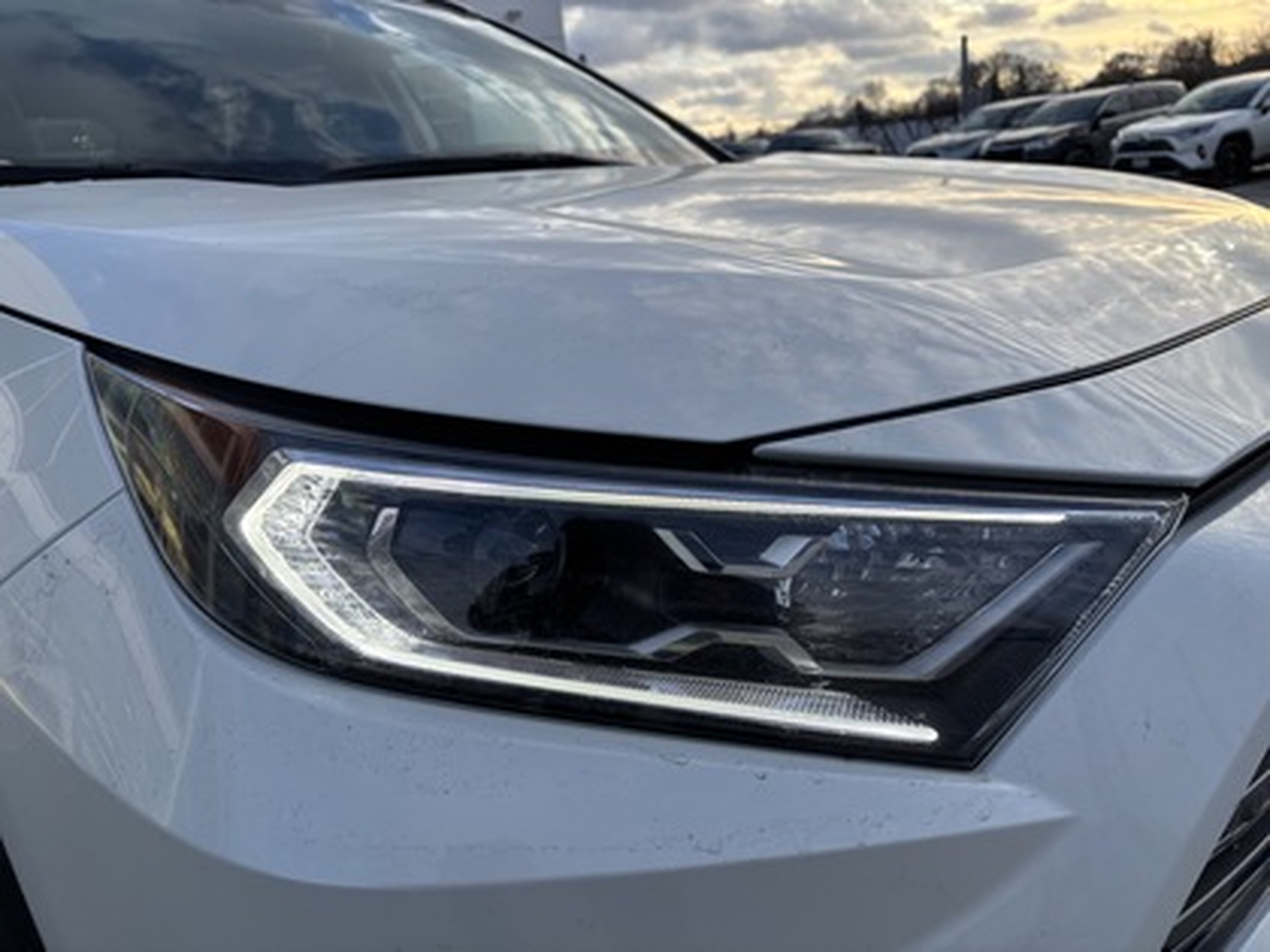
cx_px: 635
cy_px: 476
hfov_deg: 67.3
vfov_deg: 53.1
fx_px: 954
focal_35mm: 26
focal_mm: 5.96
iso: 50
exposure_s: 1/1344
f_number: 1.6
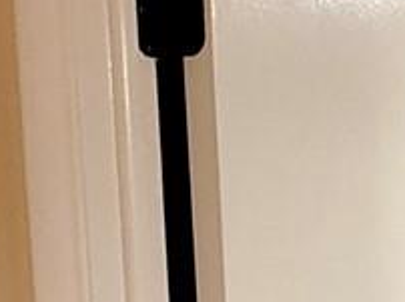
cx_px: 198
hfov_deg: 17.7
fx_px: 1297
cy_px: 446
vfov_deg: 12.7
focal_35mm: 111
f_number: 2.2
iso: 250
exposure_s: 1/60
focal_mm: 2.22
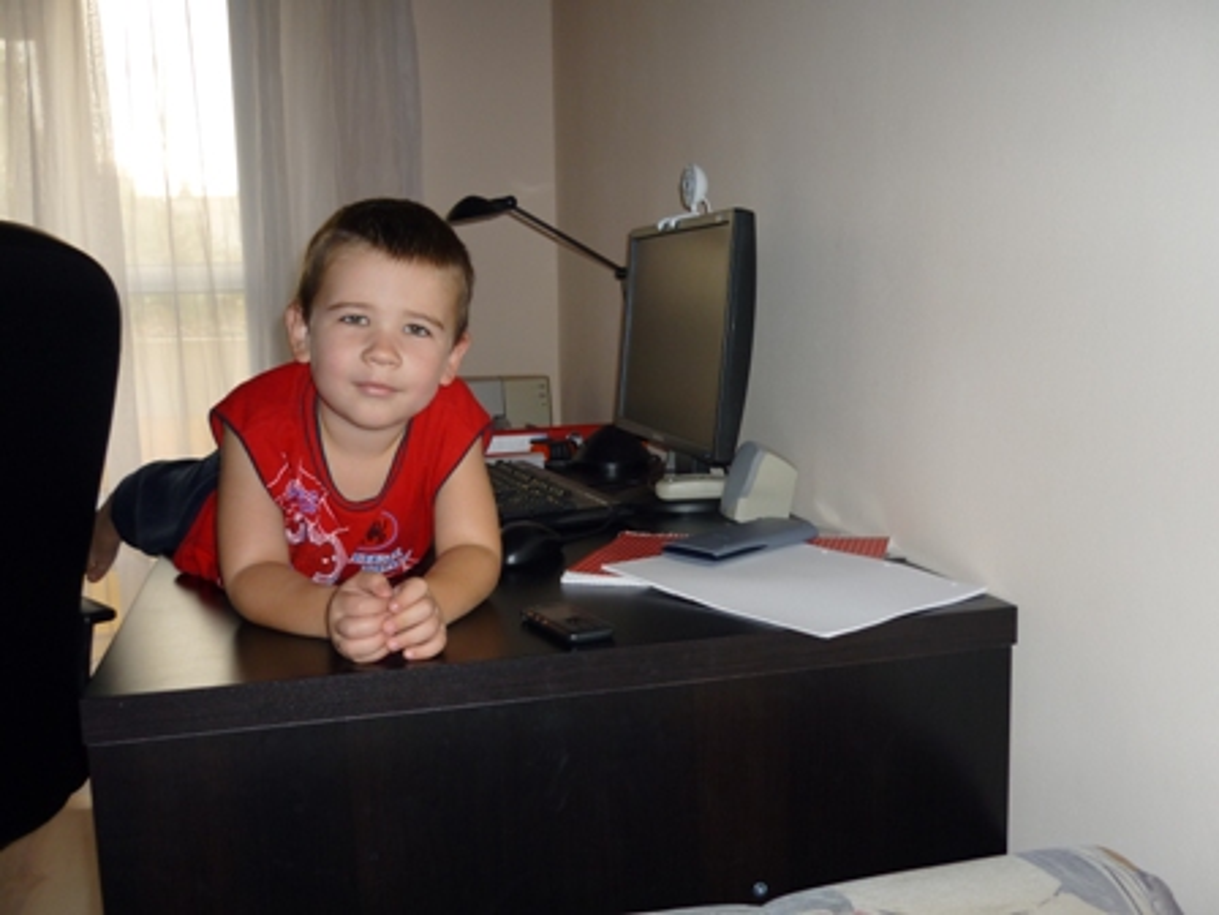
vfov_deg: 42.9
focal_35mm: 33
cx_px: 610
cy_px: 458
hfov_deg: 55.4
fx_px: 1162
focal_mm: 5.5
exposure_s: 1/30
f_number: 2.8
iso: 100
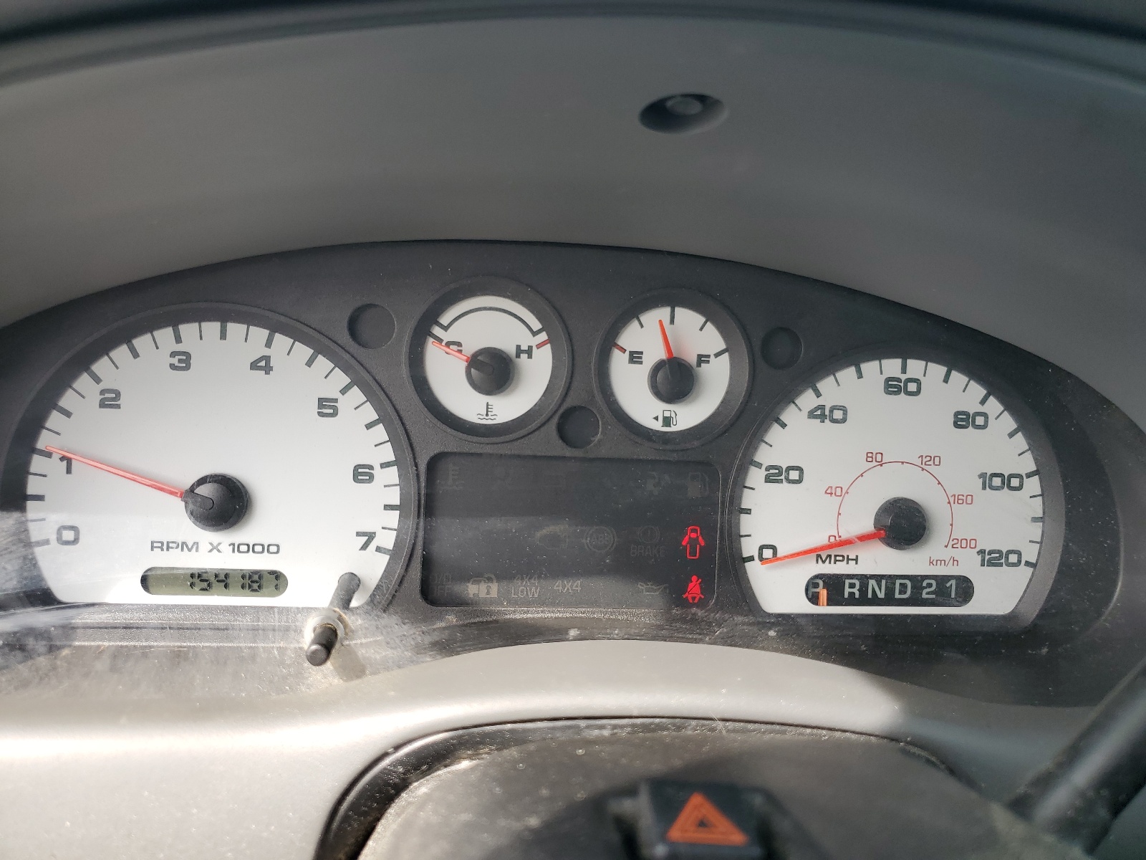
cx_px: 573
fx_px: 861
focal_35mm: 26
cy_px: 430
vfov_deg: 53.1
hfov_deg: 67.3
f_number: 1.5
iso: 50
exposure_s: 1/345
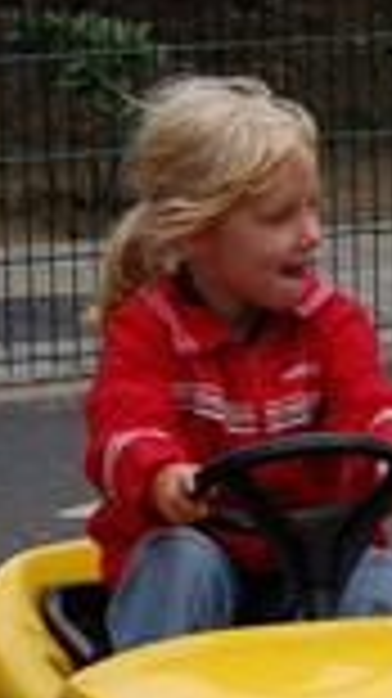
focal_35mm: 257
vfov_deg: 8.4
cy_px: 563
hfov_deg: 4.7
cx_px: 329
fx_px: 4749
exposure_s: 1/200
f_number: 8
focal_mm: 55
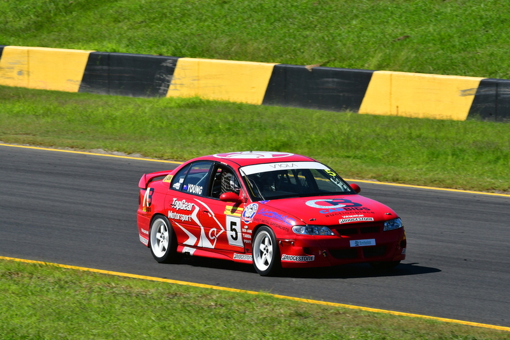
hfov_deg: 4.9
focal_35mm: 420
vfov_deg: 3.3
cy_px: 170
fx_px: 5948
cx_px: 255
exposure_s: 1/640
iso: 500
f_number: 13
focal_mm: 280
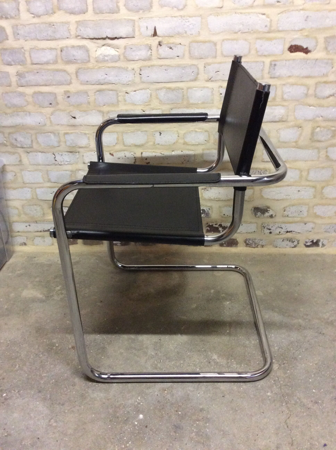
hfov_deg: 44.1
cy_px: 225
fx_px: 415
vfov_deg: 56.9
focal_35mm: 32
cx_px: 168
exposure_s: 1/20
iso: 250
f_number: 2.4
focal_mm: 3.3
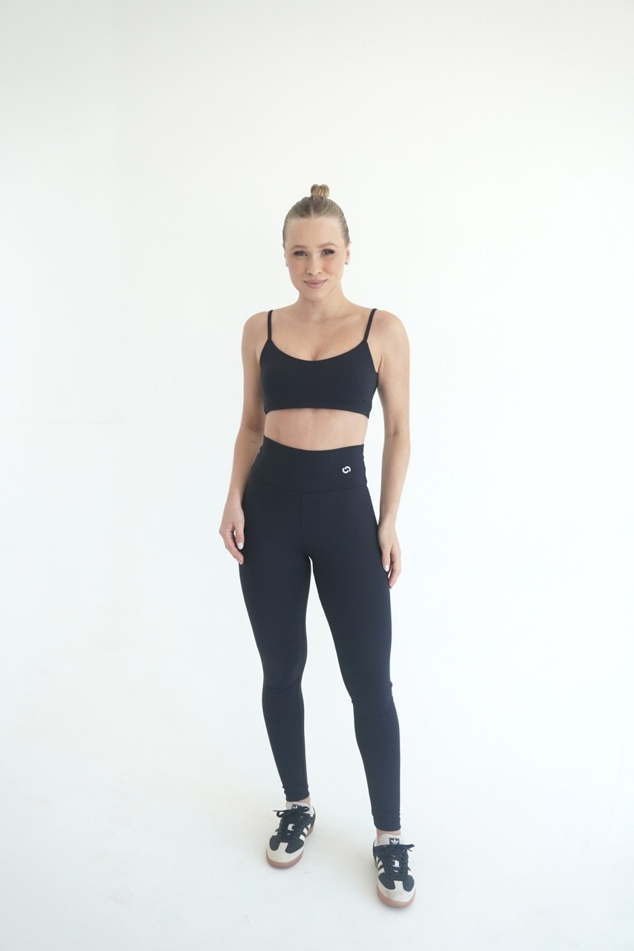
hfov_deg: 36.9
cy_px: 476
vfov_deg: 53.1
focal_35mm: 36
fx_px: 951
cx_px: 317
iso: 640
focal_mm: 24
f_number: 5.6
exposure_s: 1/160
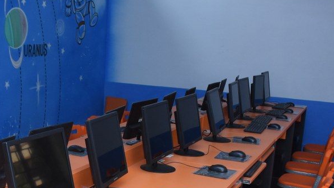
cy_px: 162
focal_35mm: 61
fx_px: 540
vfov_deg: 19.5
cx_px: 57
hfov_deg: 33.2
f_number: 6.3
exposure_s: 1/160
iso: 1000
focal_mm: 18
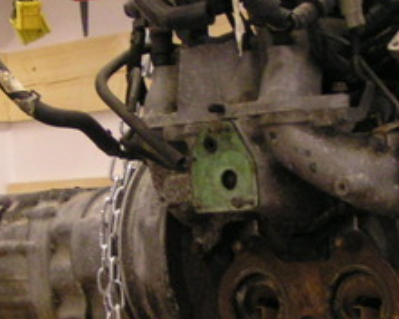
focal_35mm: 108
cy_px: 221
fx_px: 1275
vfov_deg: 14.2
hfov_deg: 17.8
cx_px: 198
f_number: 4
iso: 200
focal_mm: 5.8
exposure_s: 1/13
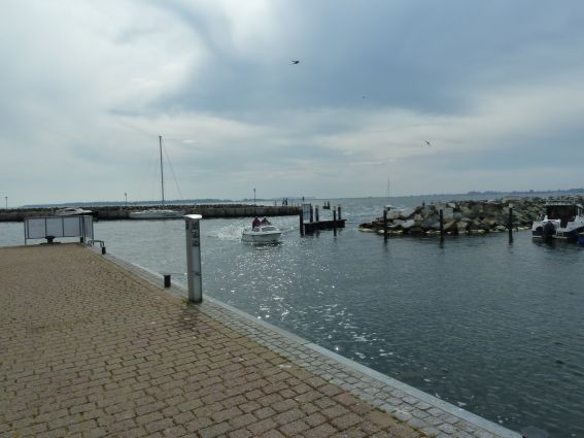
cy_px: 219
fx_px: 422
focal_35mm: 25
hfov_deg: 69.4
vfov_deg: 54.9
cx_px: 292
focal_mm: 4.1
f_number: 5.6
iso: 125
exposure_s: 1/640
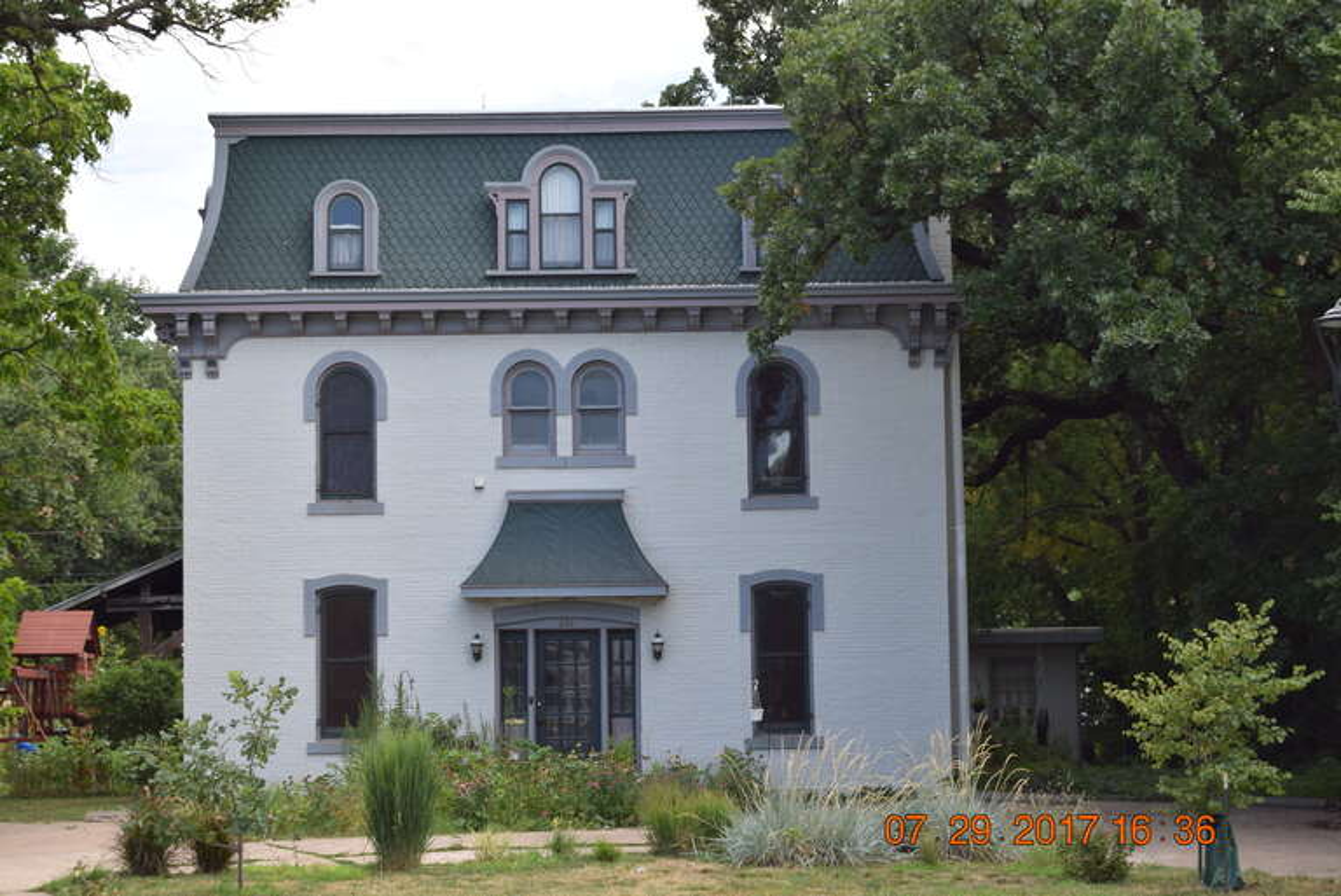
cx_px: 670
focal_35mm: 82
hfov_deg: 24.6
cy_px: 448
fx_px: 3075
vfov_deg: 16.6
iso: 280
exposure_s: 1/250
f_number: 8
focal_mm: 55
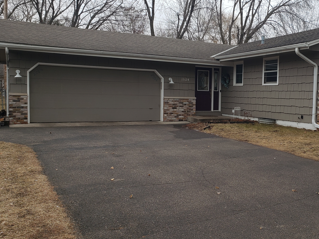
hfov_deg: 46.4
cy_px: 115
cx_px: 233
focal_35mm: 39
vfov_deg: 36.8
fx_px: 359
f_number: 2.4
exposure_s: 1/572
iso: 50
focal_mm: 4.3
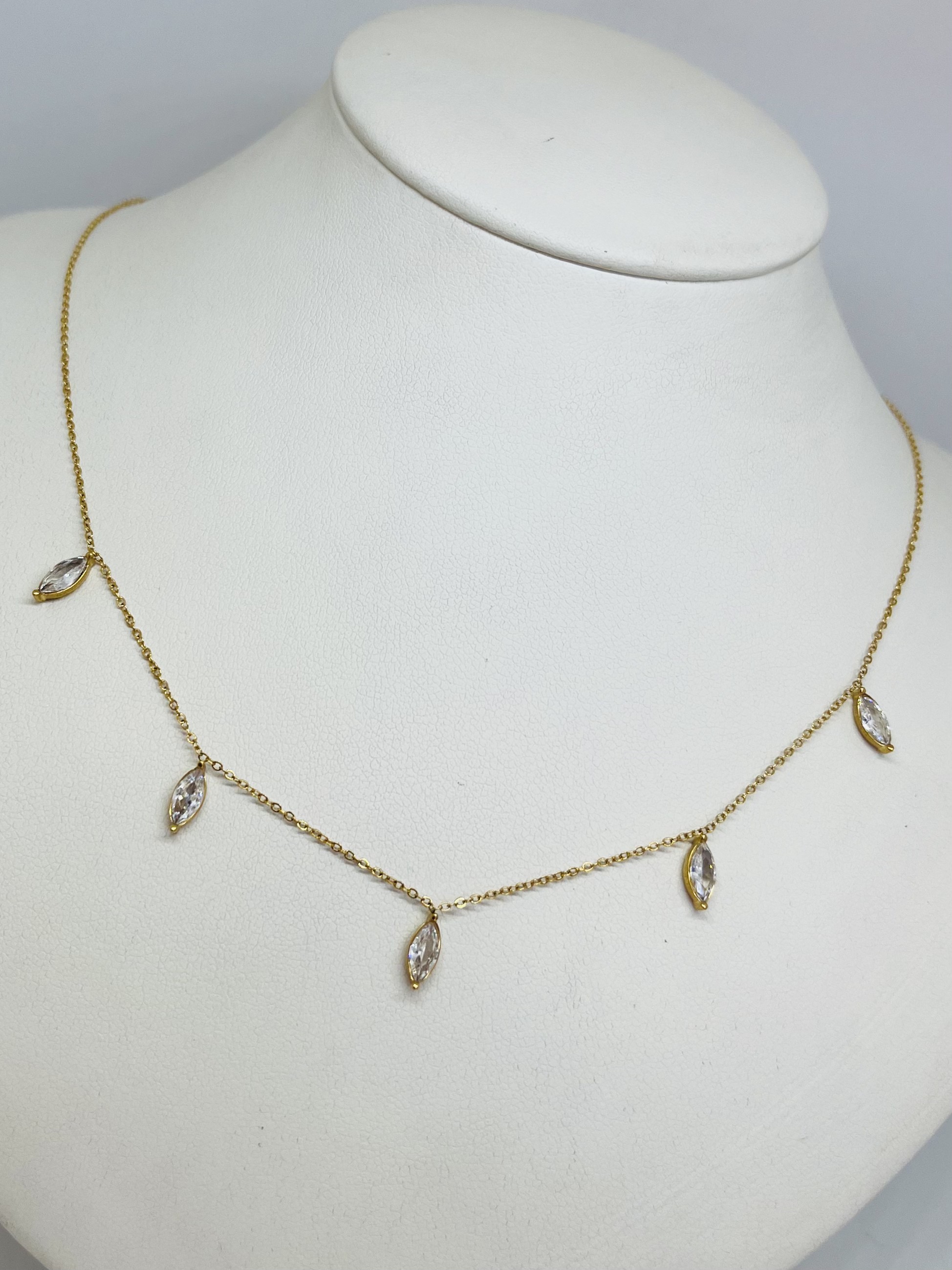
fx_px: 953
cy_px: 635
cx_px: 476
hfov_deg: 53.1
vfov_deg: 67.3
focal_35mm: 26
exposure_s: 1/510
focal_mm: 5.1
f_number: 1.6
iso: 50
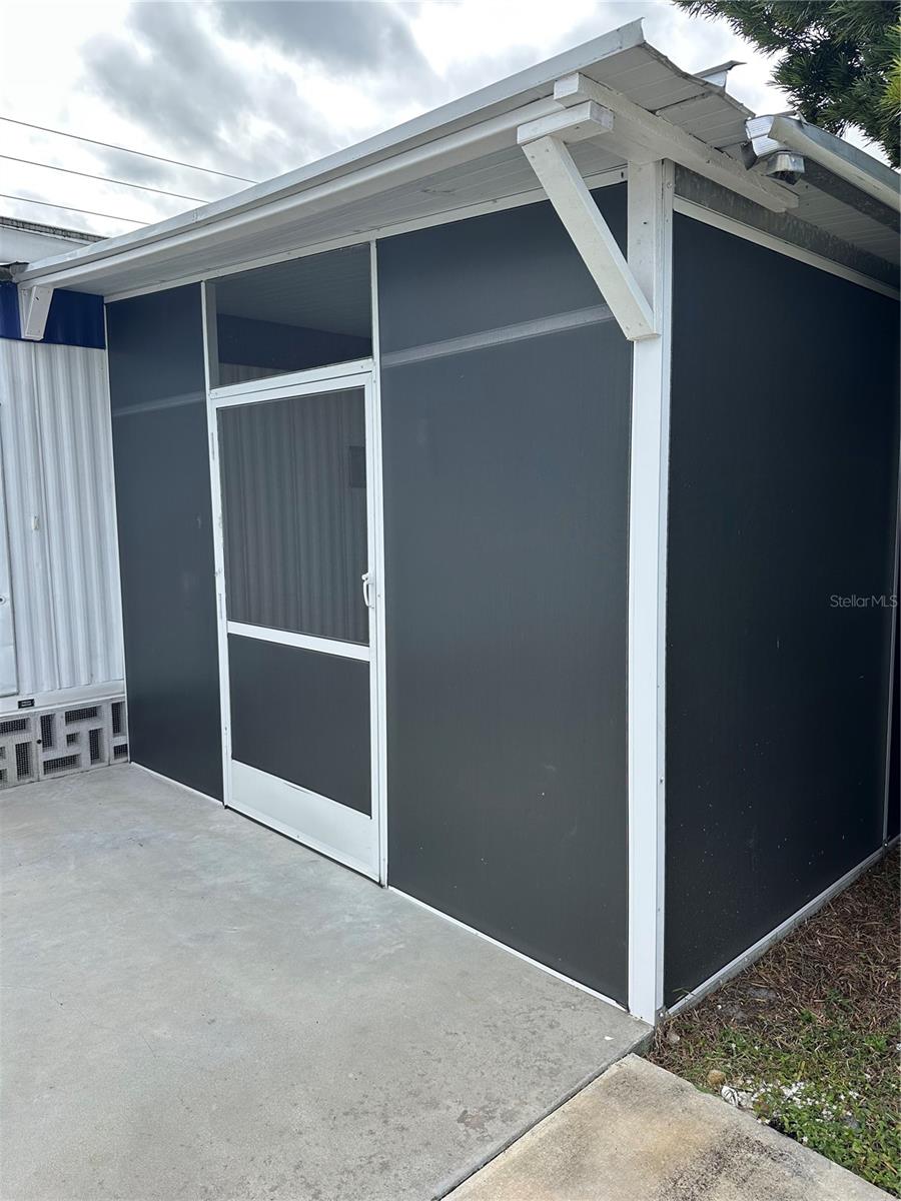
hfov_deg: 56.8
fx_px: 833
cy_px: 600
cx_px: 450
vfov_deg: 71.6
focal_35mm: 24
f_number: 1.78
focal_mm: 6.86
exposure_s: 1/1845
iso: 80
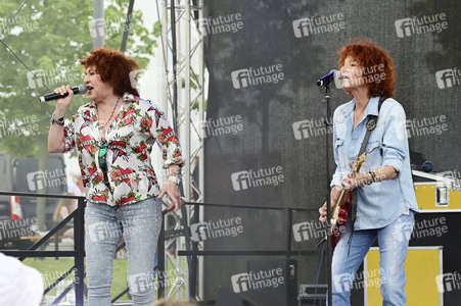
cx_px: 230
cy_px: 153
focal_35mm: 102
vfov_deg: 13.4
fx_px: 1305
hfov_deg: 20.0
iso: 320
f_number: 6.3
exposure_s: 1/200
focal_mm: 102
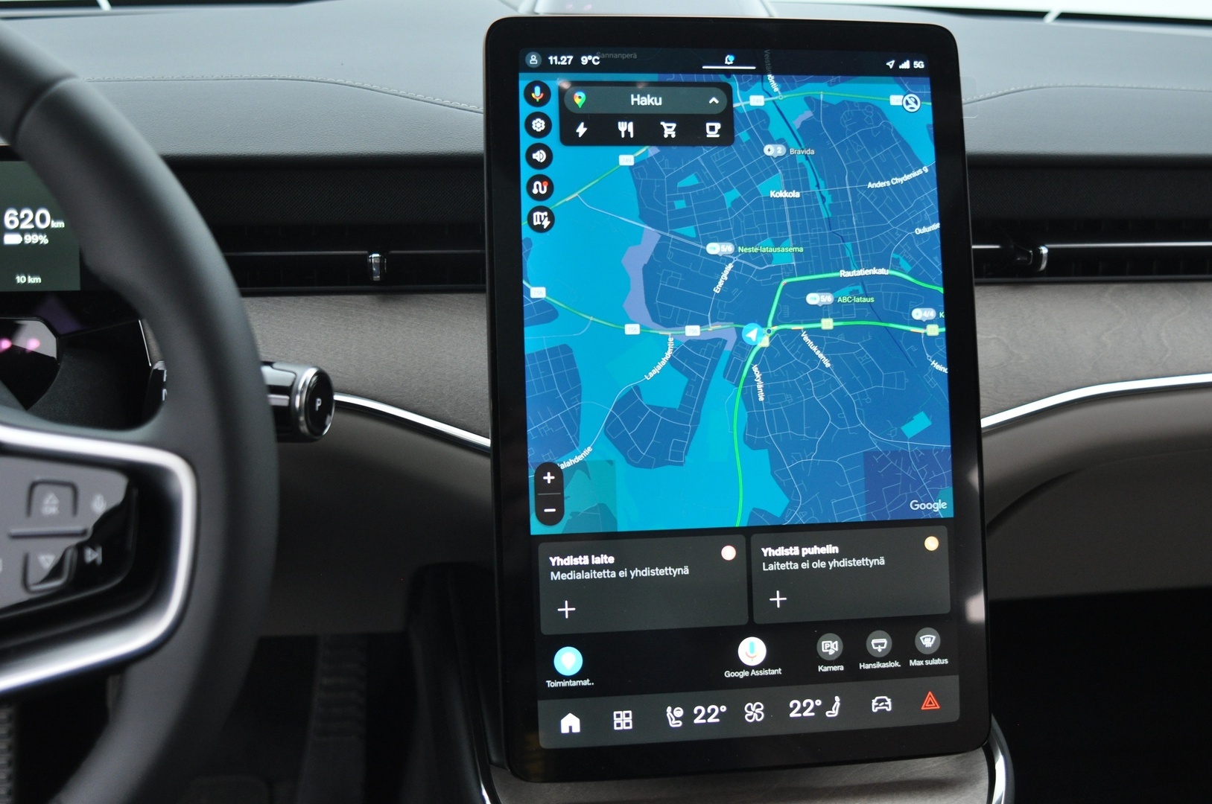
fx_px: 1210
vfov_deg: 36.8
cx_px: 606
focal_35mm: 36
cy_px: 402
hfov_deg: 53.2
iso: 800
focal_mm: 24
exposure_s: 1/40
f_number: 3.2
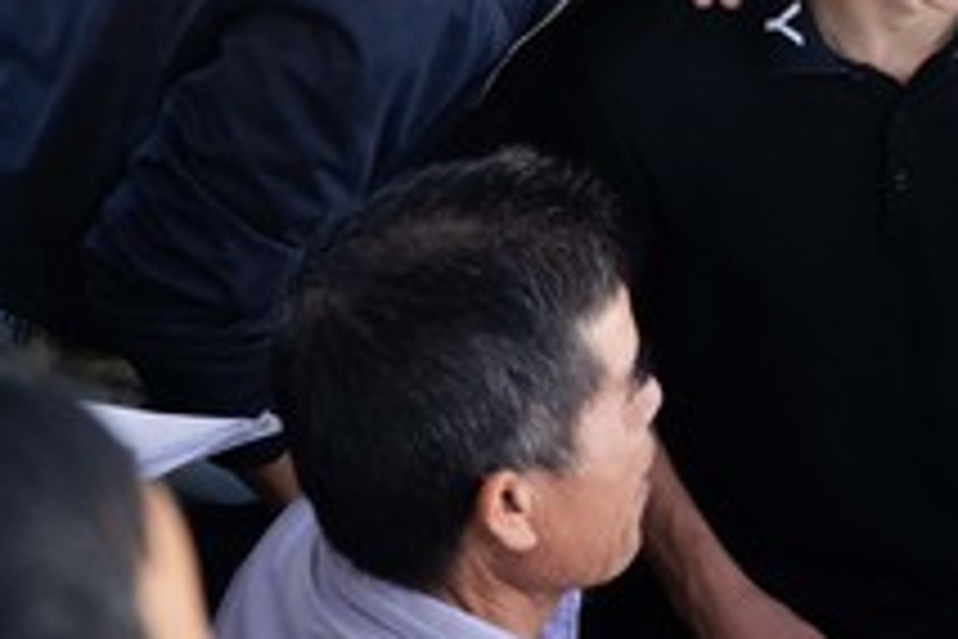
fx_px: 3113
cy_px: -88
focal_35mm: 117
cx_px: 877
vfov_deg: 11.5
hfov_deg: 17.2
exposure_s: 1/200
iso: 2500
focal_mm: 39
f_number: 2.8
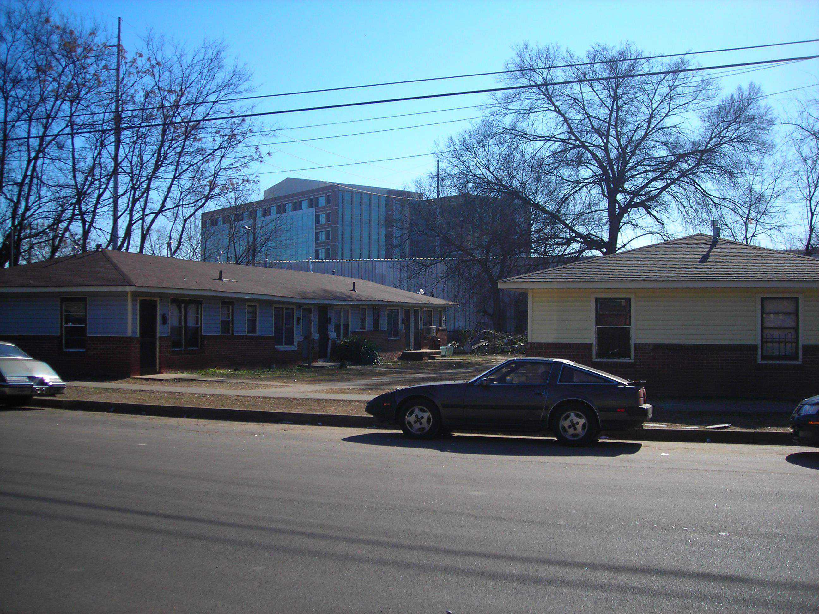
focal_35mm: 38
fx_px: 899
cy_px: 307
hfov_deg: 49.0
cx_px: 410
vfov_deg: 37.7
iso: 50
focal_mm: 6.3
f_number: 6.4
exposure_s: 1/182
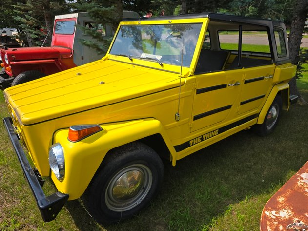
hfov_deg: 73.9
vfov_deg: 58.9
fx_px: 205
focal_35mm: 23
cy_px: 116
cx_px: 154
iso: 12
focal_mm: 6.3
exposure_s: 1/628
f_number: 1.7
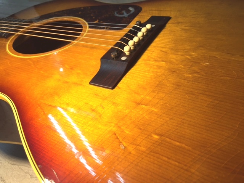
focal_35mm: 29
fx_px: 204
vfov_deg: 48.2
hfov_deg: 61.7
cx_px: 122
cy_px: 92
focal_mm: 4.15
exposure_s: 1/60
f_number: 2.2
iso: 32
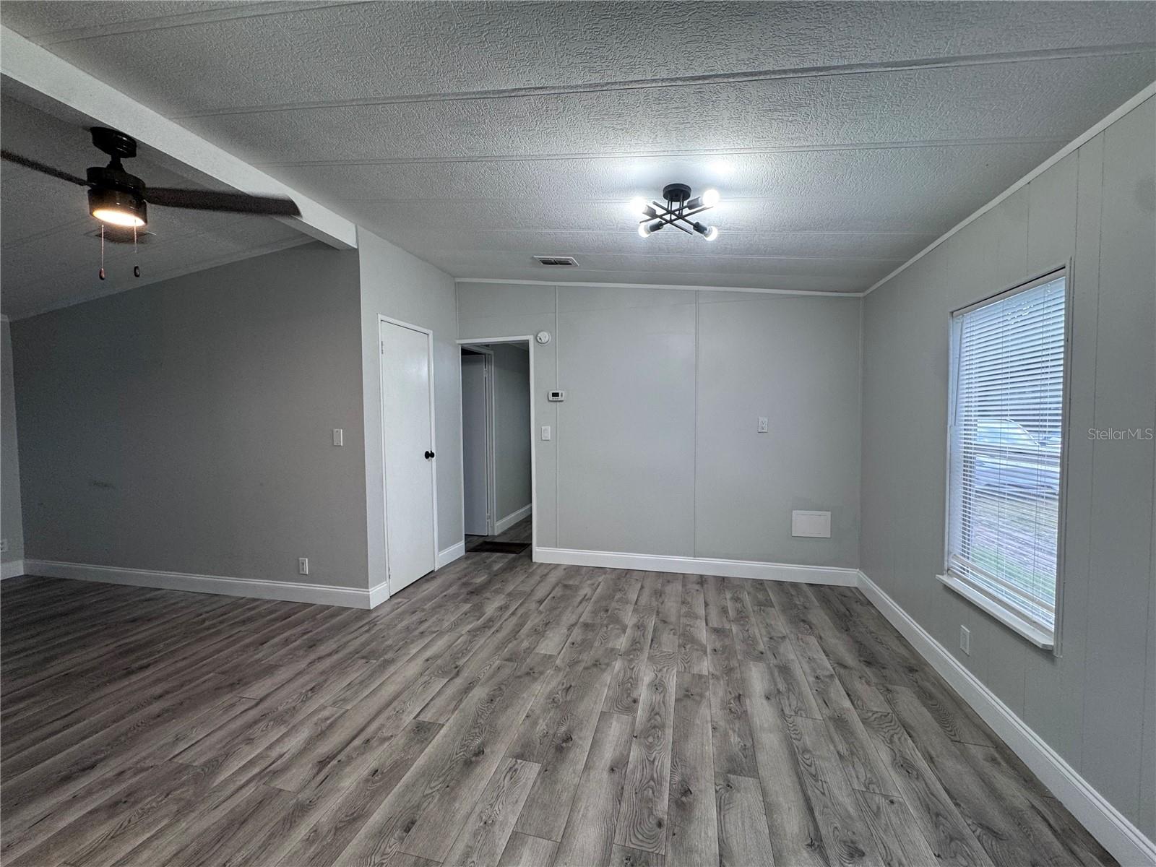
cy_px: 434
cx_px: 578
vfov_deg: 85.7
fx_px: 468
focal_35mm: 14
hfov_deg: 102.1
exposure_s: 1/120
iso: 125
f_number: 2.2
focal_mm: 2.22
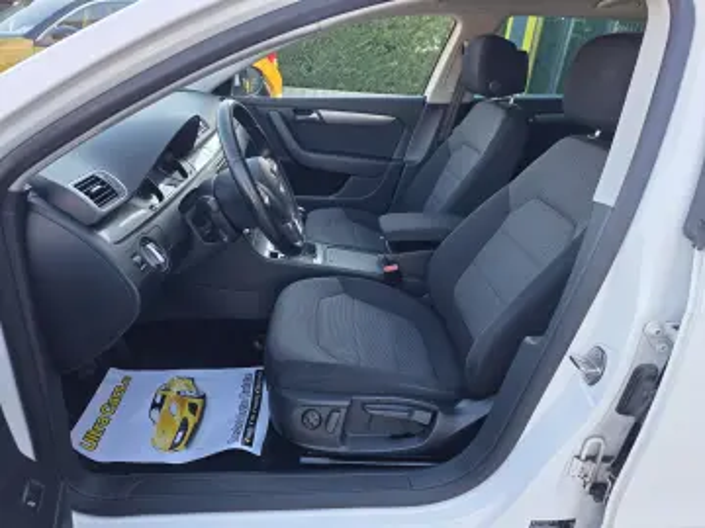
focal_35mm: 23
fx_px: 468
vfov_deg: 58.9
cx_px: 352
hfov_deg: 73.9
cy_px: 264
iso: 50
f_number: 1.7
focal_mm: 6.25
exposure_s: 1/180
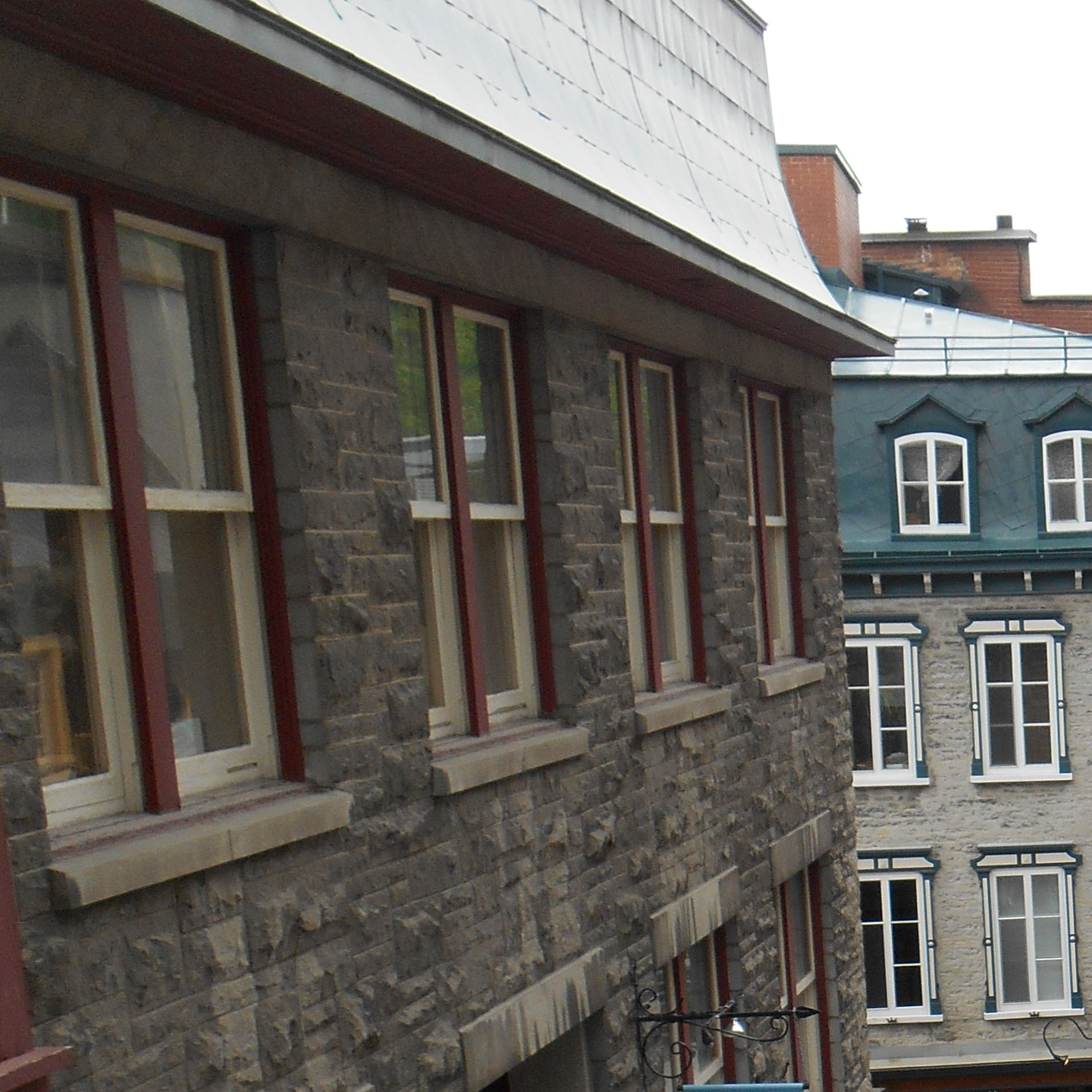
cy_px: 969
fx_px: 2213
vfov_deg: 26.8
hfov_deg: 23.9
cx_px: 1464
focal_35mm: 62
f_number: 3.4
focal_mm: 4.7
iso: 80
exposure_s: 1/160
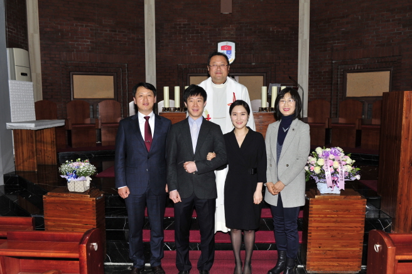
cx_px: 210
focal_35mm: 34
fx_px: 389
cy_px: 148
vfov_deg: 38.8
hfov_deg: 55.8
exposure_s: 1/60
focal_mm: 31
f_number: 5.6
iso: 200
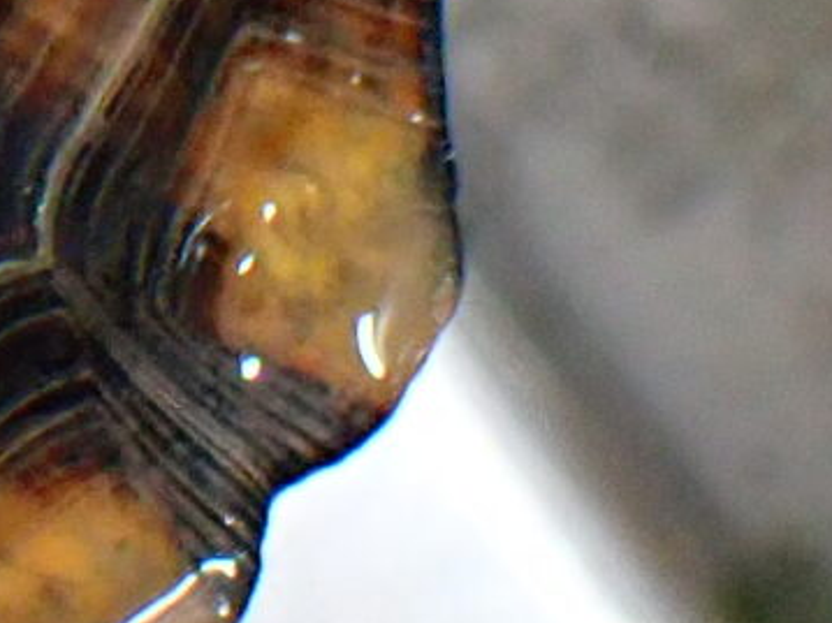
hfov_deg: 8.5
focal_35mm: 214
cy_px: -813
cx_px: -1122
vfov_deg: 6.6
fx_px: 5142
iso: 640
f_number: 2.3
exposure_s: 1/125
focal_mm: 5.4
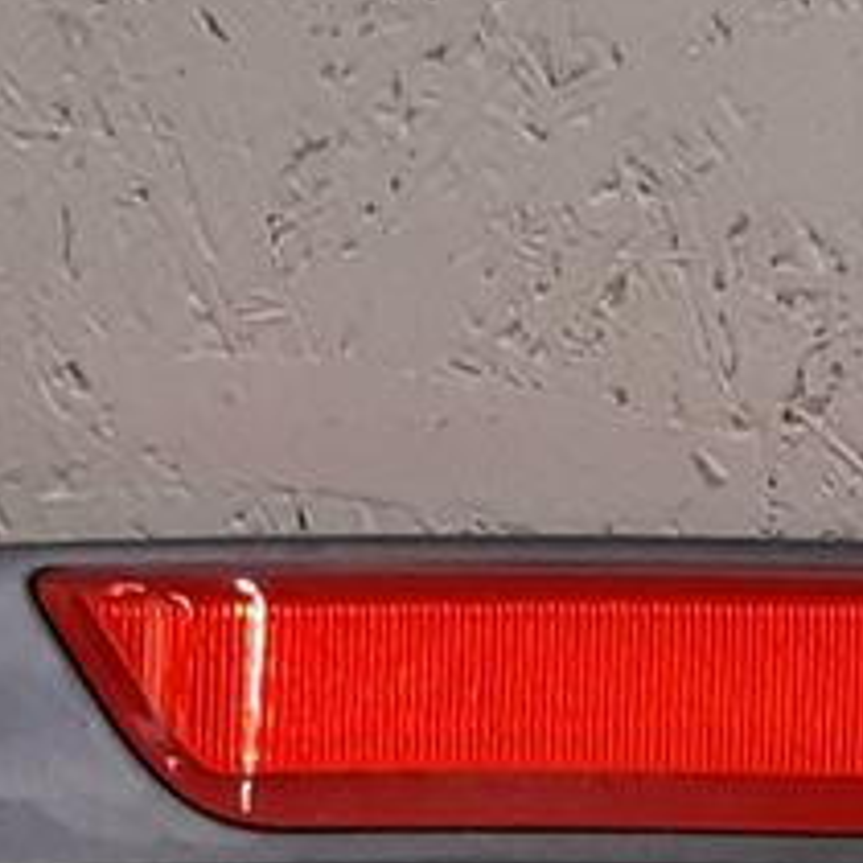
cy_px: 1188
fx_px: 6318
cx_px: 875
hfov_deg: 7.8
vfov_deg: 7.7
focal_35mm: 224
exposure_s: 1/50
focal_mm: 3.93
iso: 100
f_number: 1.7
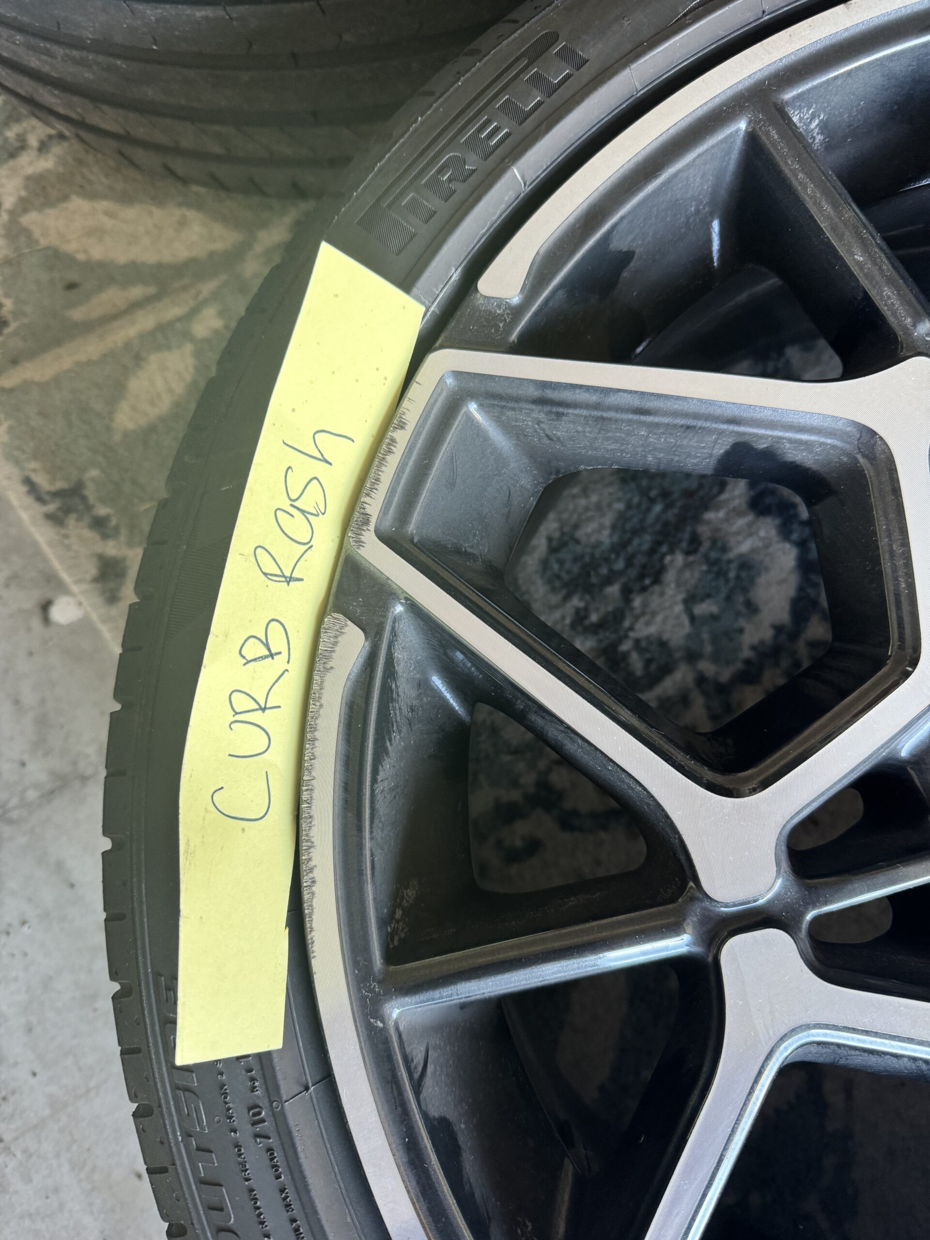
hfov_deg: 56.8
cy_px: 620
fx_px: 860
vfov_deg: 71.6
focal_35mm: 24
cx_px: 465
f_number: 1.78
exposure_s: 1/97
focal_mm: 6.86
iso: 200
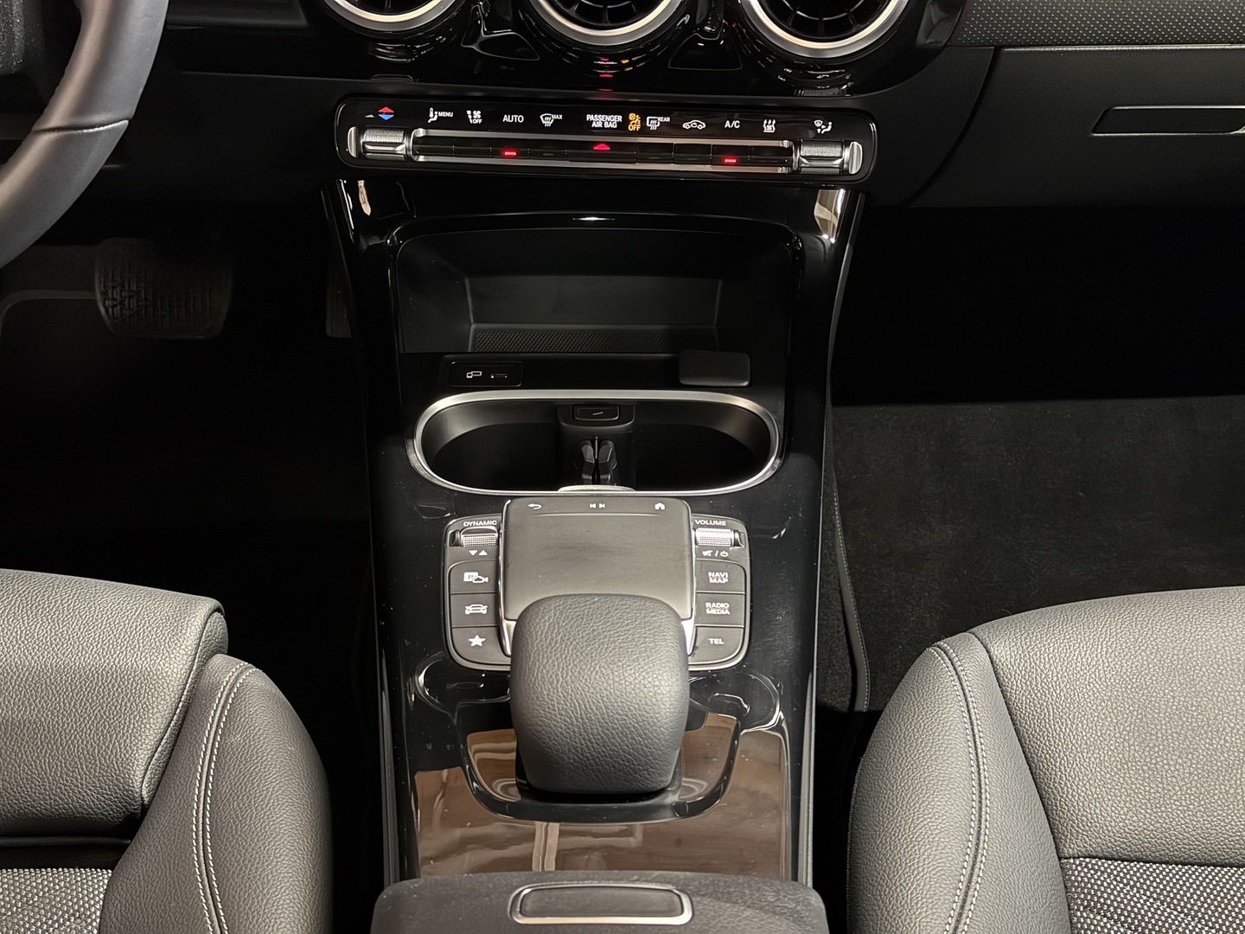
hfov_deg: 39.7
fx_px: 1726
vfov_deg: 30.3
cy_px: 467
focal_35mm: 48
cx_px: 622
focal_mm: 6.76
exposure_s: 1/25
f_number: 1.78
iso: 2500
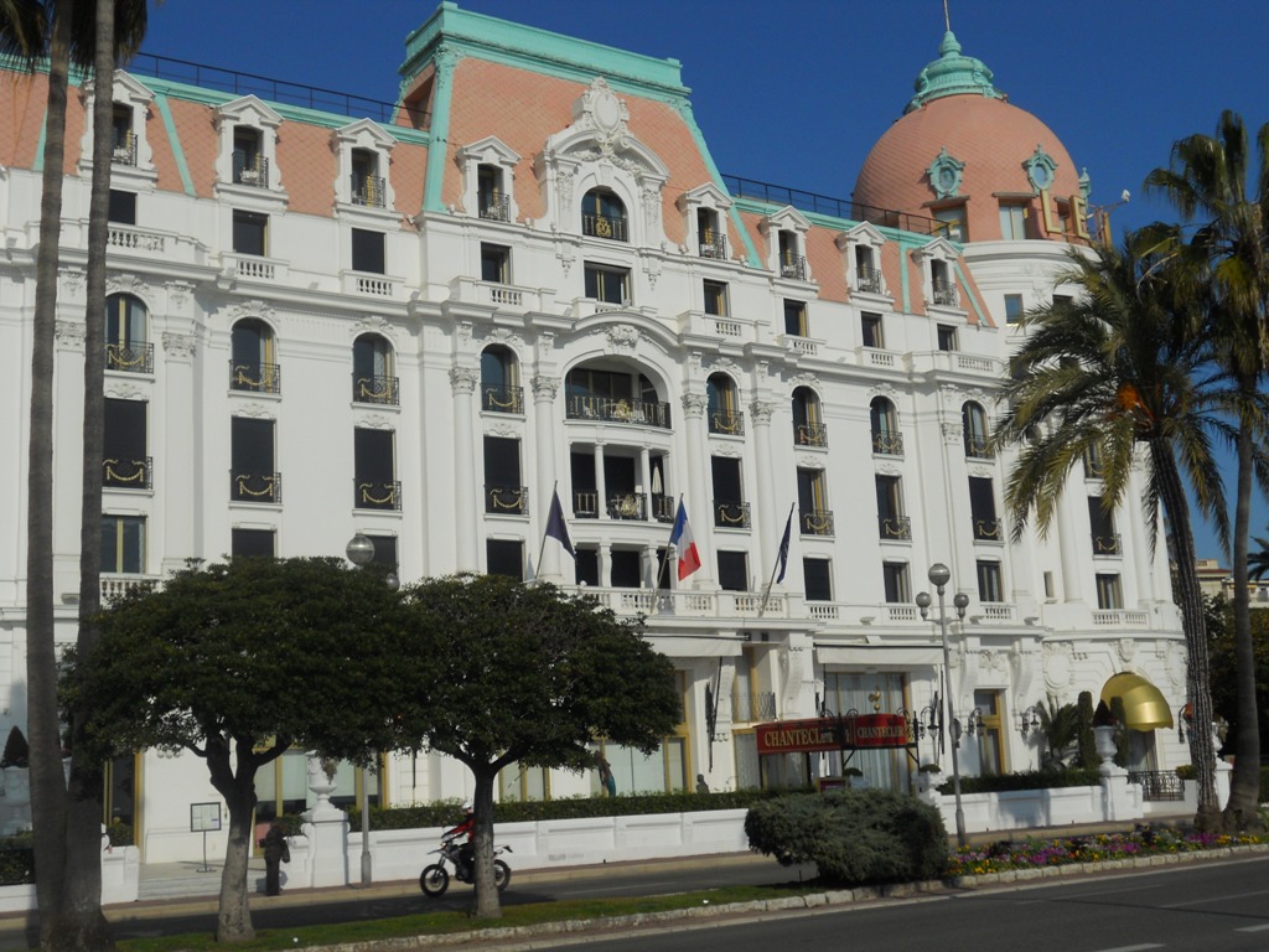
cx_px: 634
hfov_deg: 41.2
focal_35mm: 46
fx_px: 1686
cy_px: 476
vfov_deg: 31.5
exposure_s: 1/400
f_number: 10.8
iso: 80
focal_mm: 8.2
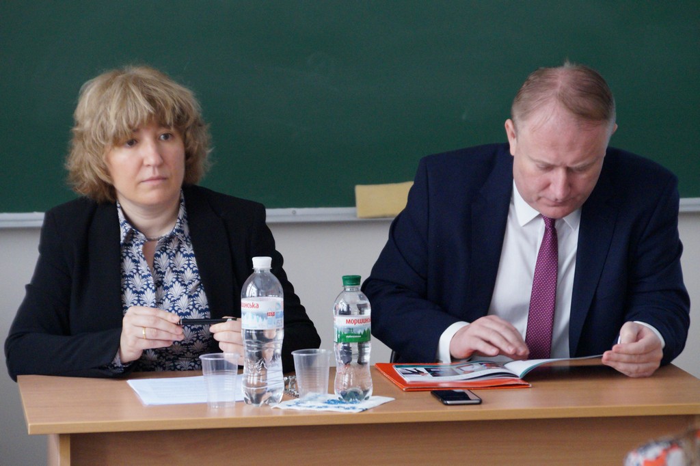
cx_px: 350
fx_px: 3499
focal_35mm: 180
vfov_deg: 7.6
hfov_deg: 11.4
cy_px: 233
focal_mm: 120
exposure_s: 1/100
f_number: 5.6
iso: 3200
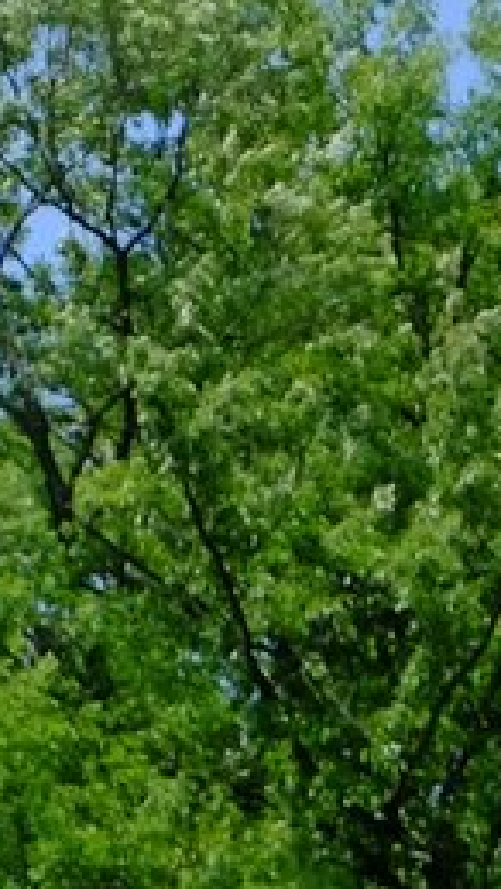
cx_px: 1019
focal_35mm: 207
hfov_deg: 5.7
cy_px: 1464
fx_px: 4881
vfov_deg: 10.0
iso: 400
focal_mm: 21.4
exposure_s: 1/480
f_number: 8
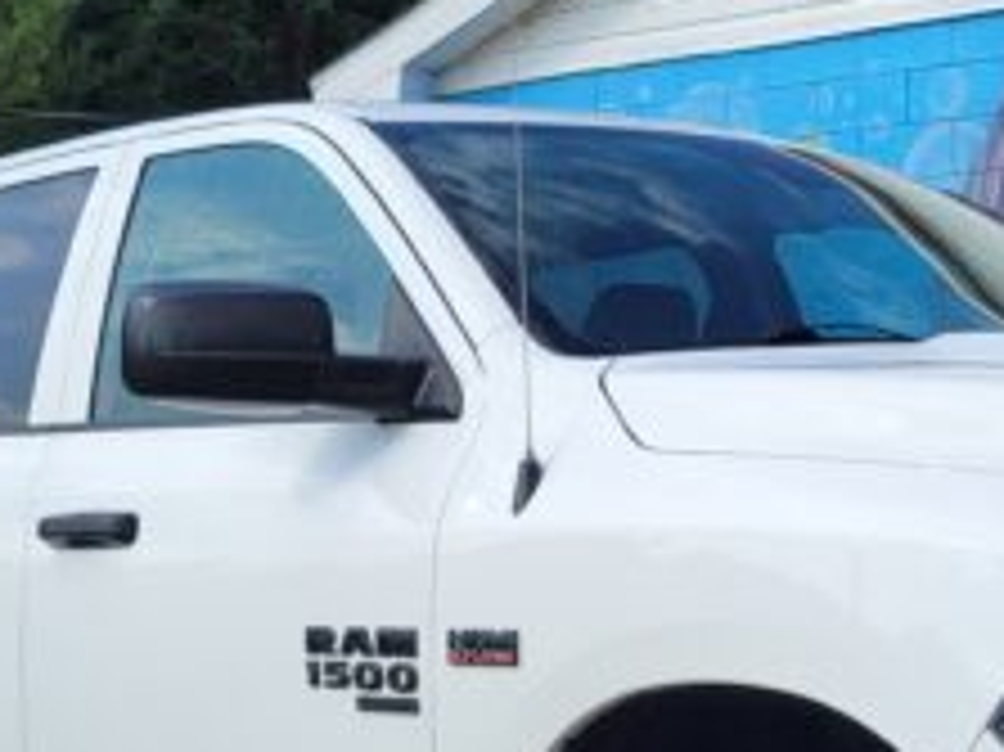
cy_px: 673
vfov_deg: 15.7
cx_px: 725
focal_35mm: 93
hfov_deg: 21.0
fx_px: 2696
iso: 40
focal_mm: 5.4
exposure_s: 1/1765
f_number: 1.8
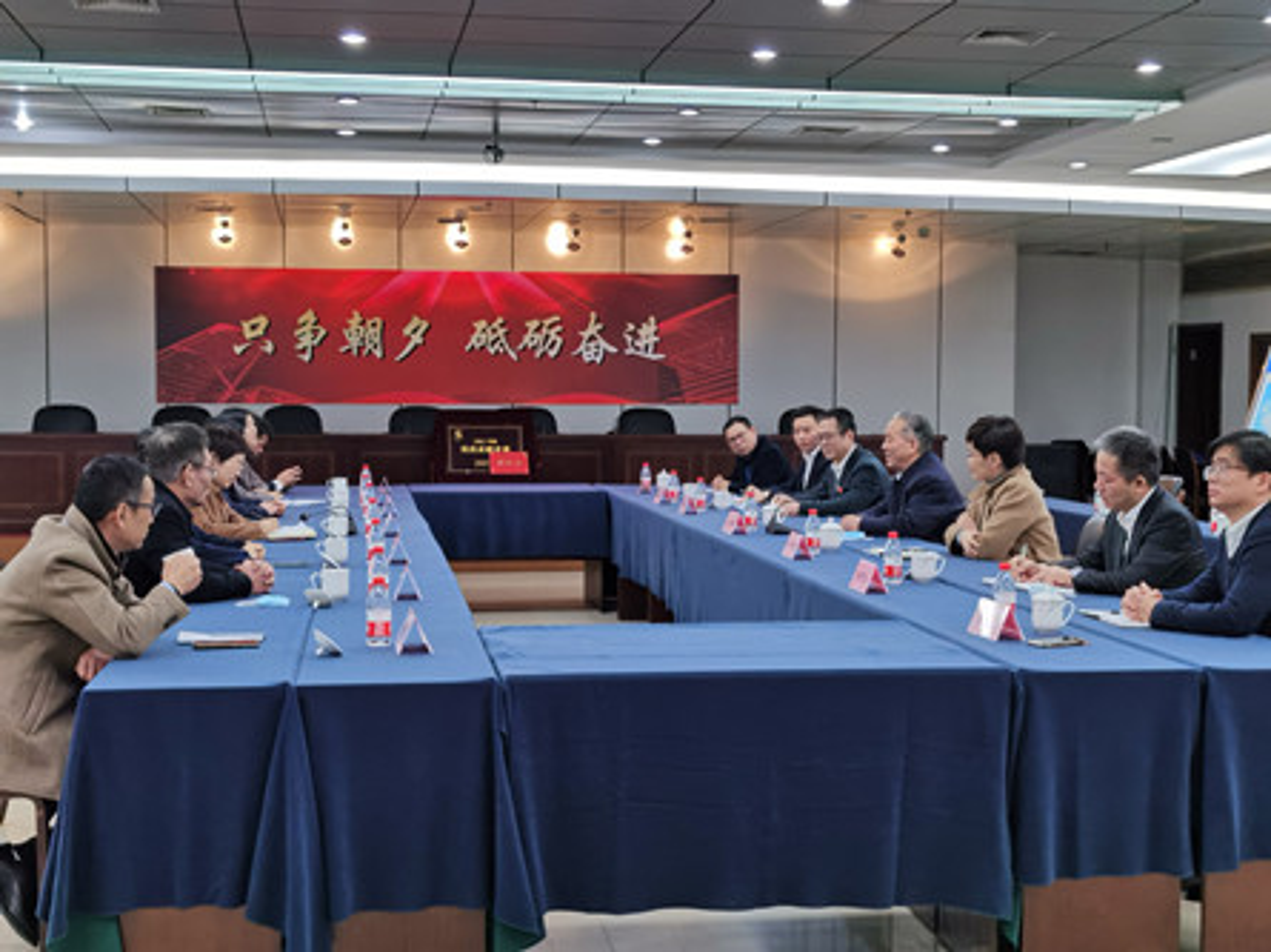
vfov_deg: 27.5
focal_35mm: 53
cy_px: 476
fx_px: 1944
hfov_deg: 36.2
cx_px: 636
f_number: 1.6
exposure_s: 1/100
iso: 100
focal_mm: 5.56
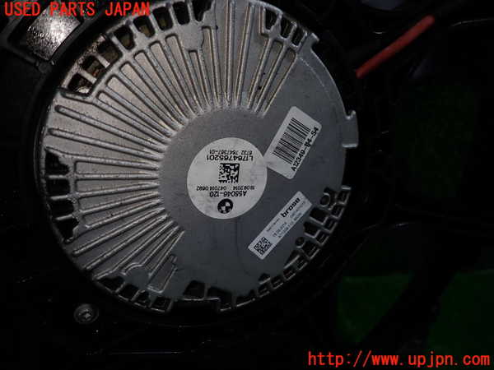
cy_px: 185
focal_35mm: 25
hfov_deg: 69.4
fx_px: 357
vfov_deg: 54.9
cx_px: 247
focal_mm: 4.5
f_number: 2
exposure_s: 1/100
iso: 100
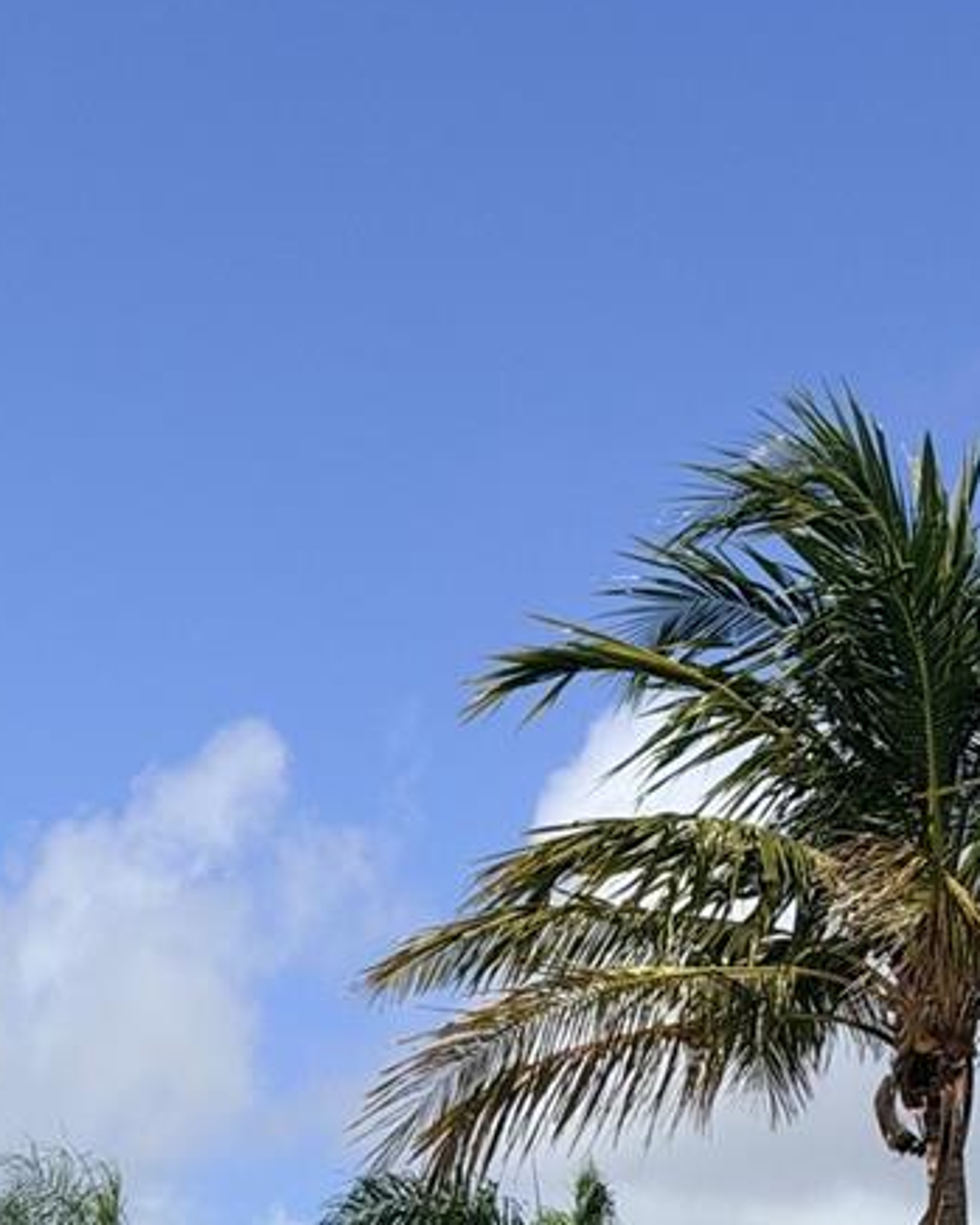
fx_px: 4675
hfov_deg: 11.7
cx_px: -213
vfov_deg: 14.2
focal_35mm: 129
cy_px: 1652
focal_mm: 6.76
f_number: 1.78
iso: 64
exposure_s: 1/7874
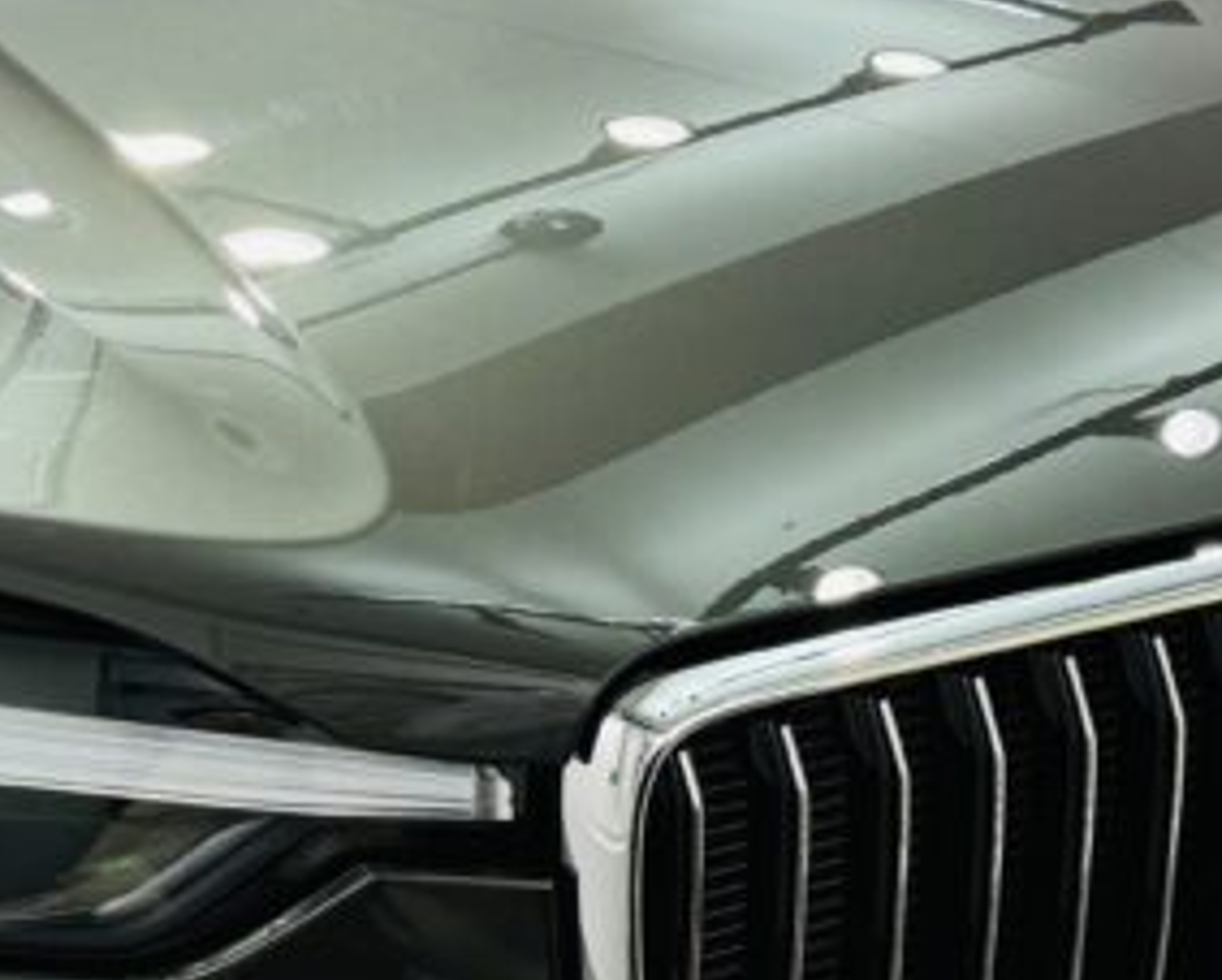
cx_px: 151
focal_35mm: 91
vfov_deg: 16.9
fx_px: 3295
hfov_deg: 20.6
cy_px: 494
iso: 125
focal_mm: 6.76
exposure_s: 1/100
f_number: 1.78
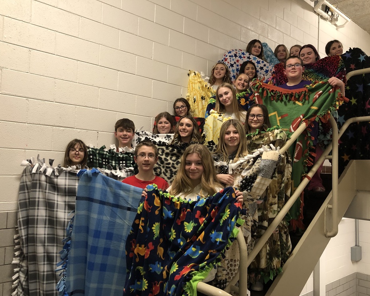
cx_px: 188
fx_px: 328
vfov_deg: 48.5
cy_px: 151
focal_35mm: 30
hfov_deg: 58.8
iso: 100
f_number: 1.8
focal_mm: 3.99
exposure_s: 1/13
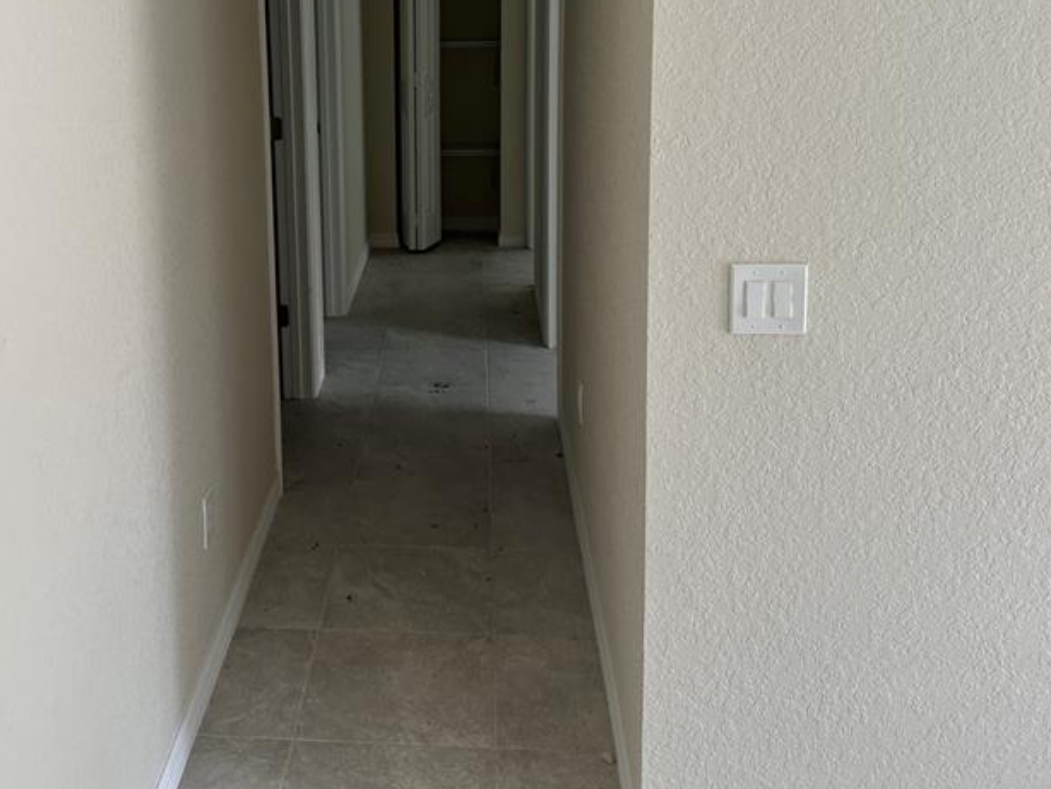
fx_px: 1215
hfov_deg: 46.1
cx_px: 359
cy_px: 175
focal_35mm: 40
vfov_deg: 35.0
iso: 80
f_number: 1.78
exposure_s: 1/310
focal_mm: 6.86
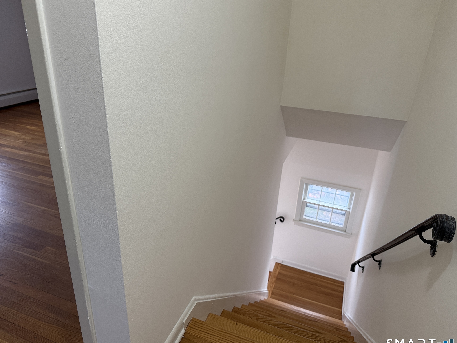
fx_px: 330
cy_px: 173
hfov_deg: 69.4
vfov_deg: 54.9
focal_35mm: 25
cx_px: 219
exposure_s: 1/120
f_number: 1.78
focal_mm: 6.76
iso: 200
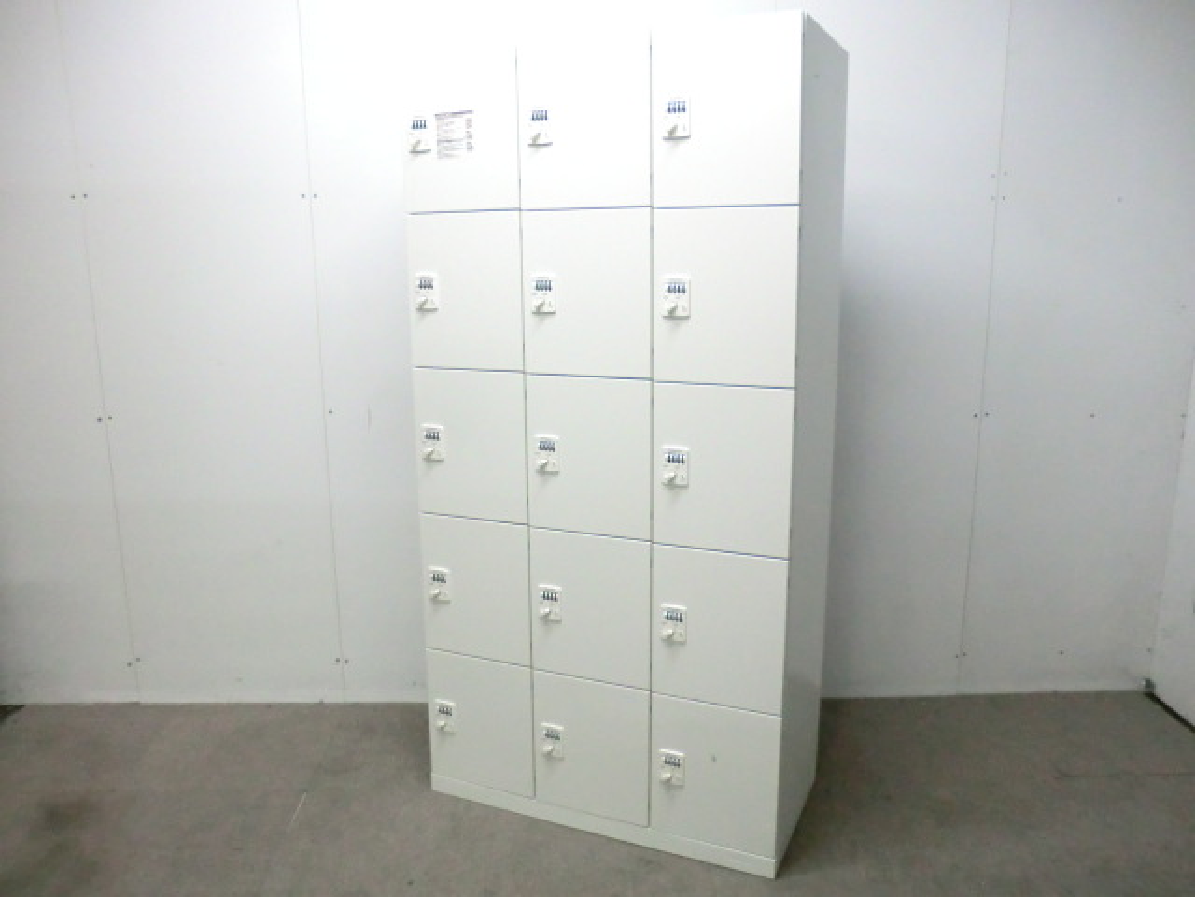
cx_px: 598
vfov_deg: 51.4
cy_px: 448
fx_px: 932
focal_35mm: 27
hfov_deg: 65.3
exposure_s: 1/60
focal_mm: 4.9
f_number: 3.2
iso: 640
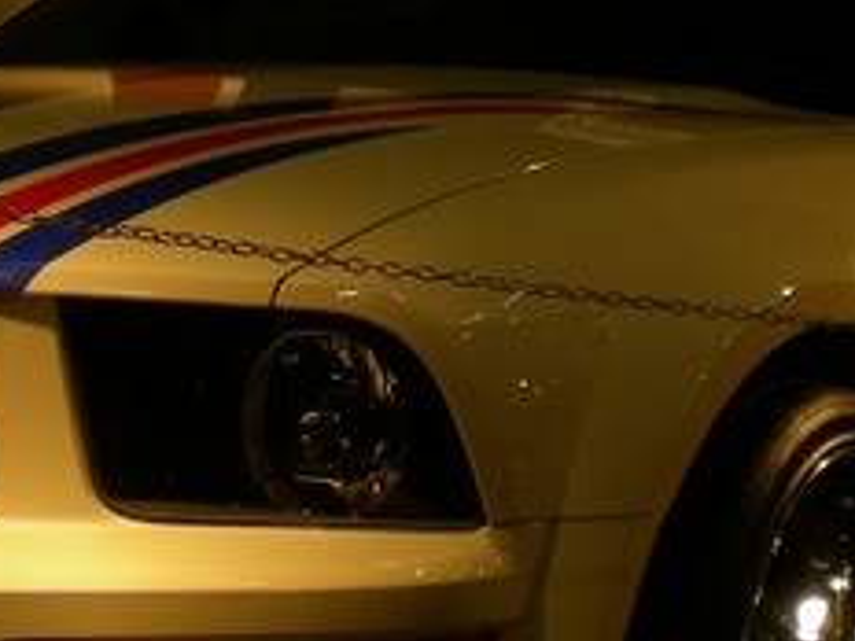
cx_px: 269
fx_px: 3236
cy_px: 335
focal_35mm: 131
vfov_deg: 11.3
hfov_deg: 15.0
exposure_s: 1/124
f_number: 3.1
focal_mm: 6.3
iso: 50
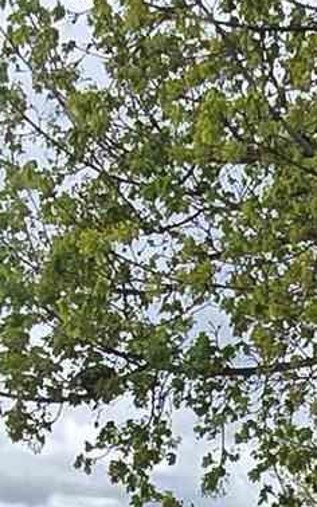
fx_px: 1549
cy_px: 659
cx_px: 204
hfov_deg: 11.7
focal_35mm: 112
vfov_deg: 17.5
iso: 50
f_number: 2.2
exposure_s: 1/2977
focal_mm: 2.2
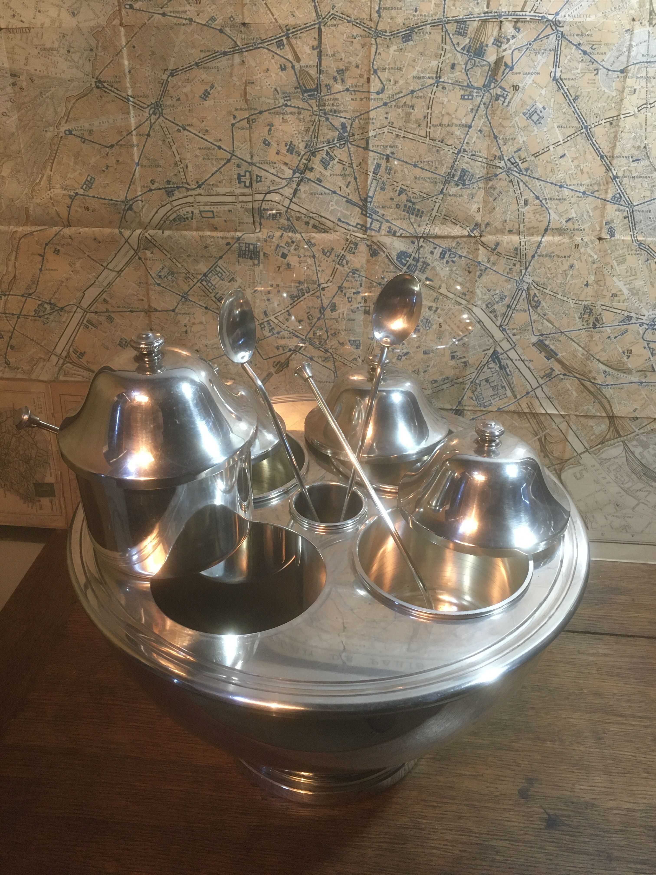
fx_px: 733
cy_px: 438
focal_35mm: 29
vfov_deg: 61.7
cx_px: 328
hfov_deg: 48.2
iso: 200
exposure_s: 1/33
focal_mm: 4.15
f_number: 2.2
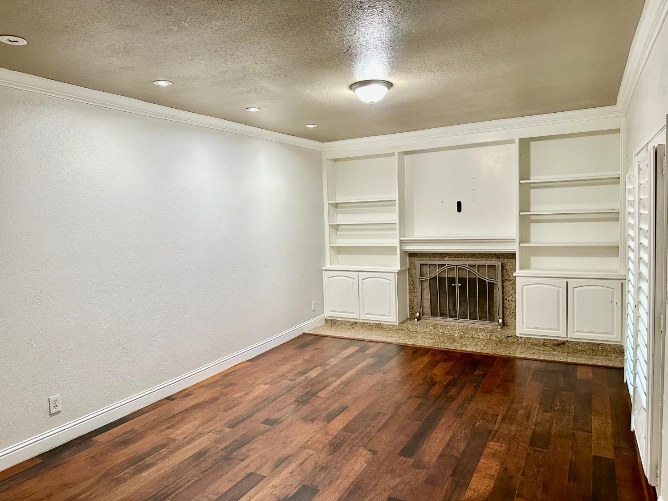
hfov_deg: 71.6
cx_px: 334
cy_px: 250
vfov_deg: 56.8
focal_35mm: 24
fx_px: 463
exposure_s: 1/60
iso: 250
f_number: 1.78
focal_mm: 6.86
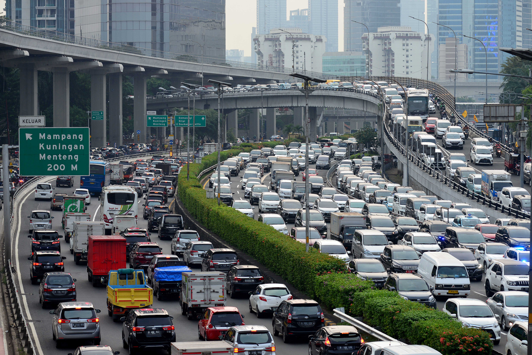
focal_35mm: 135
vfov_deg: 10.2
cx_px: 266
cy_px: 178
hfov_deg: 15.2
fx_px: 1996
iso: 500
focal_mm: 135
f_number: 8
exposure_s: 1/160
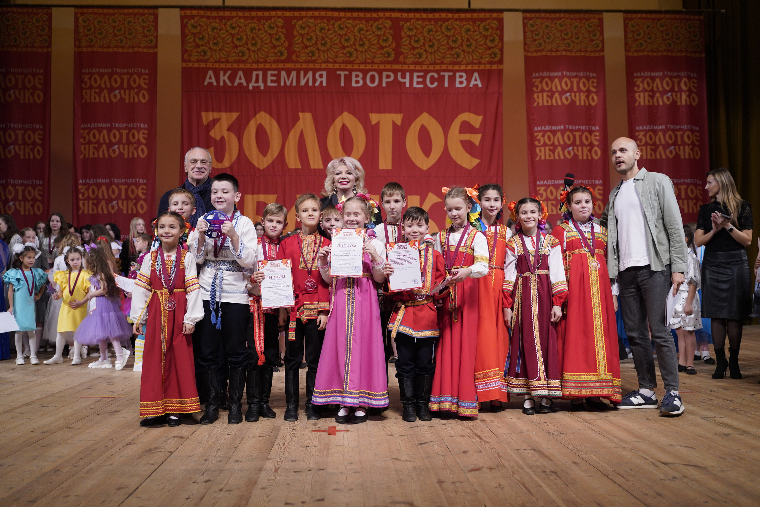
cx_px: 380
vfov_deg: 36.9
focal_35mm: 36
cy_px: 254
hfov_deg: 53.1
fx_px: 760
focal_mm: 36
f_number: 2.8
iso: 1600
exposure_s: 1/400
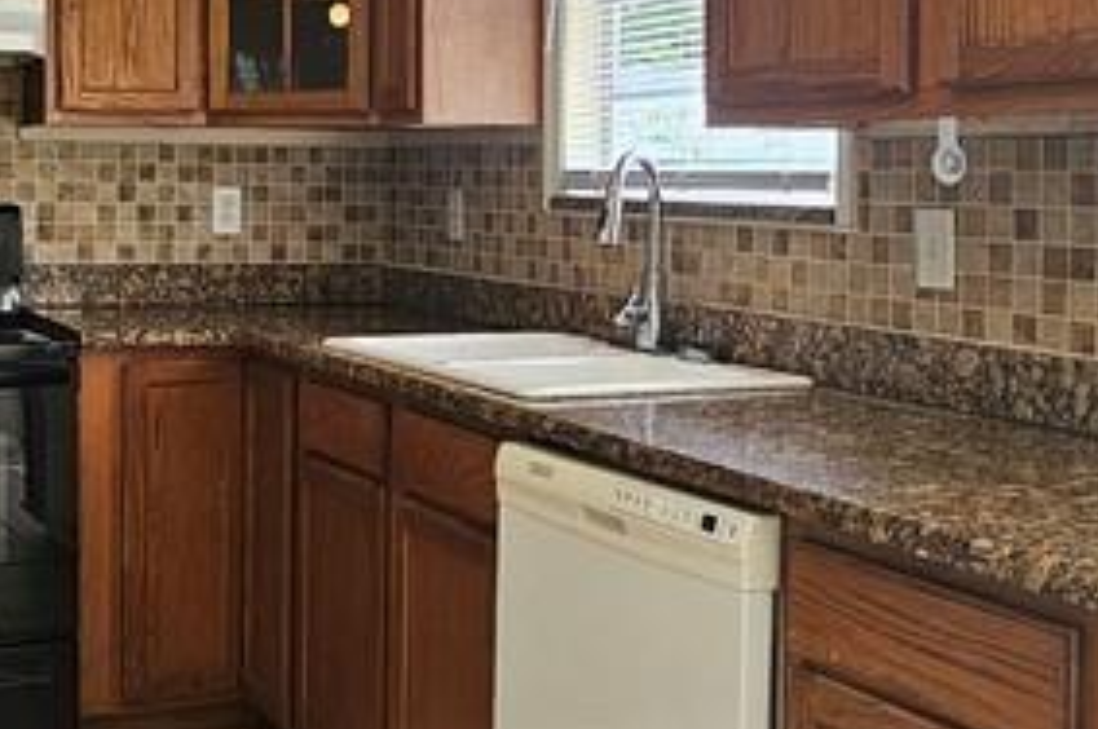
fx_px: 1493
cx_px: 330
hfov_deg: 39.7
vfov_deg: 27.0
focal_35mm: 49
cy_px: 171
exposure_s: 1/60
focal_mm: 2.2
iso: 64
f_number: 2.2
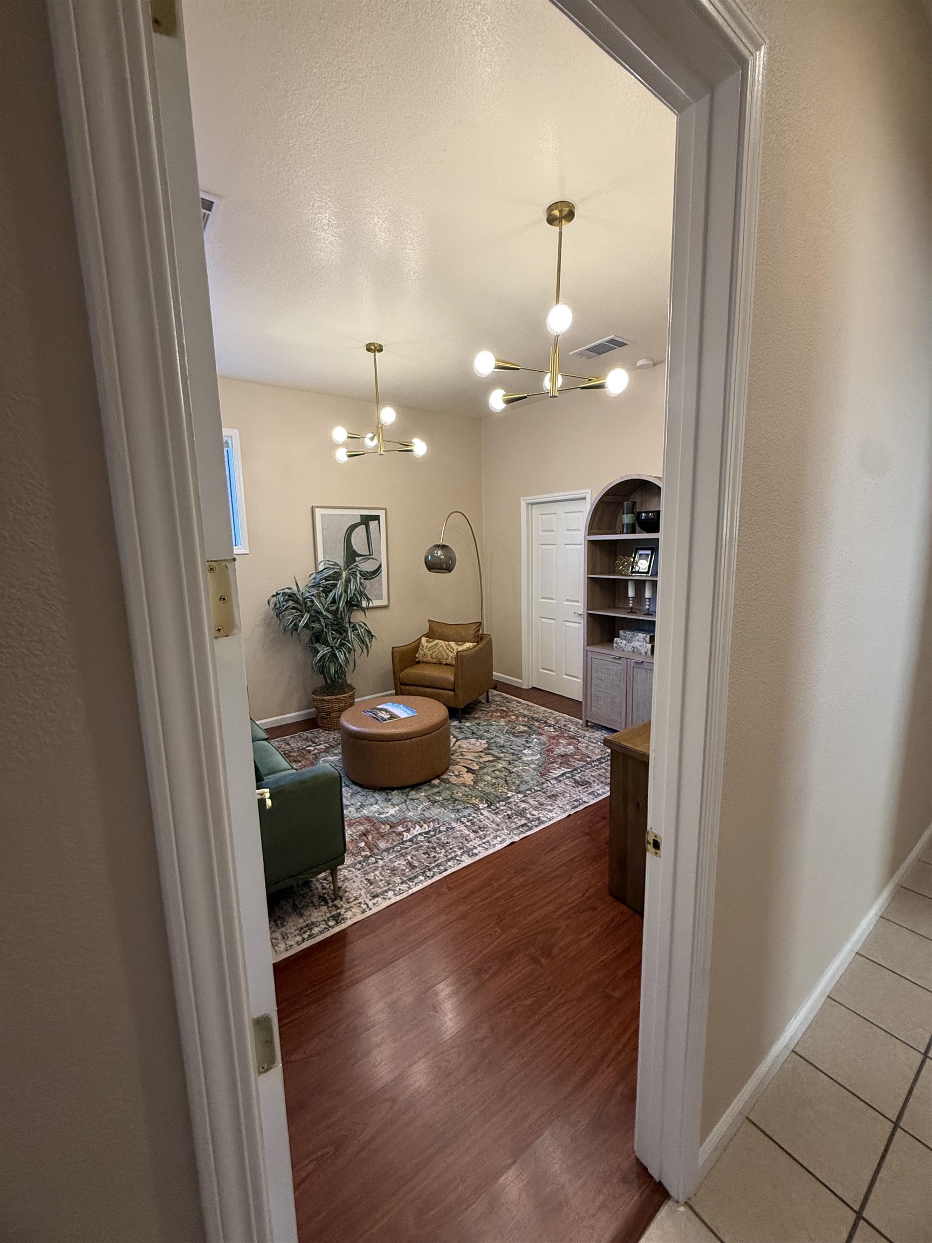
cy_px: 622
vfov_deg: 102.1
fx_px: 503
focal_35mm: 14
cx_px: 466
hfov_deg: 85.7
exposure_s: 1/120
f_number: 2.2
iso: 400
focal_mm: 2.22
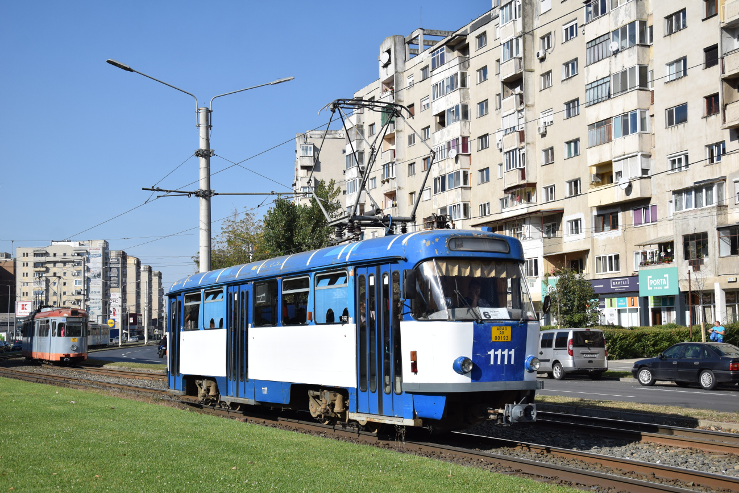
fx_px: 1078
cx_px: 370
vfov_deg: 25.8
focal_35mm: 52
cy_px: 246
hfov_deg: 37.8
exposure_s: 1/1000
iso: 200
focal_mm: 35
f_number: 6.3
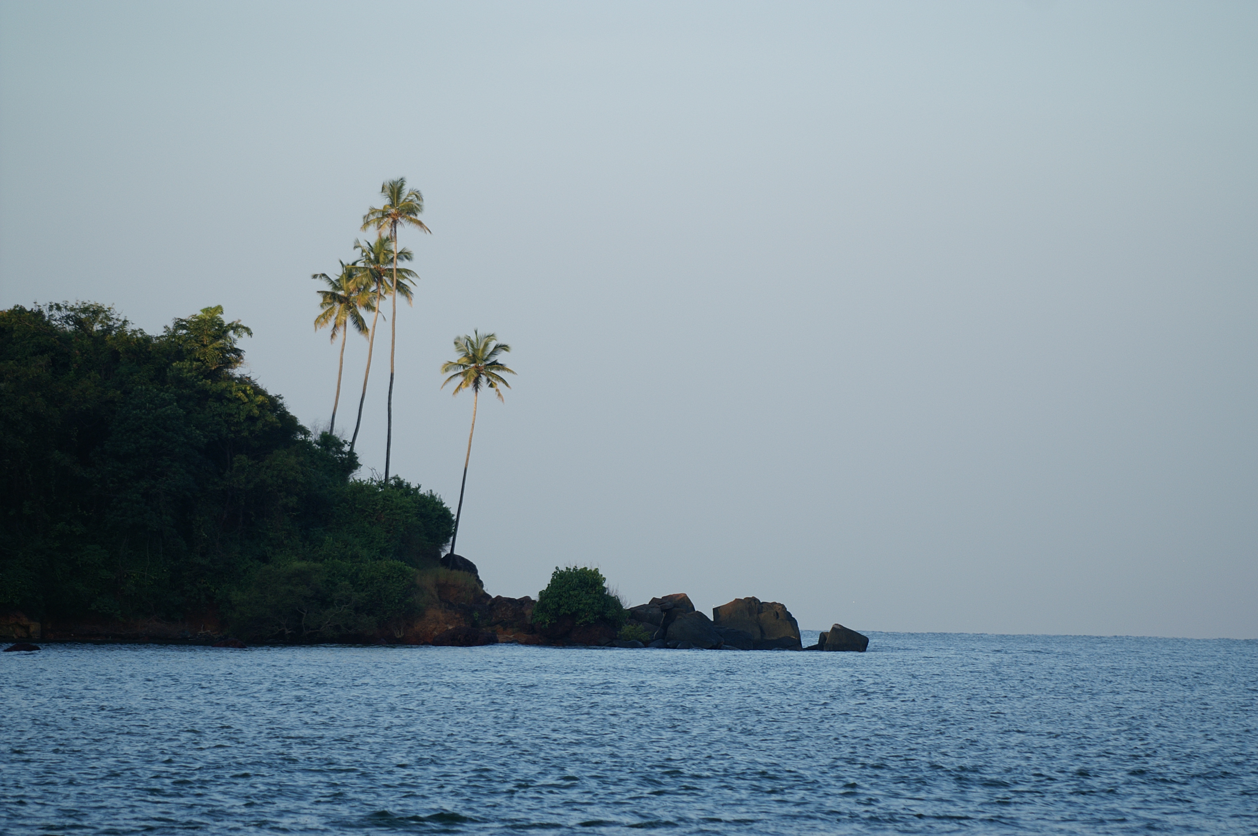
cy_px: 418
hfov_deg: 11.4
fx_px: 6284
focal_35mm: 180
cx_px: 629
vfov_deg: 7.6
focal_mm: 120
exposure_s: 1/400
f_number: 5.6
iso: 100
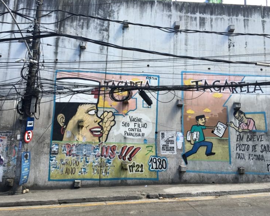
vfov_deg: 47.1
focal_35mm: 31
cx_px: 127
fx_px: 248
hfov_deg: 57.1
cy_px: 109
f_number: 2.2
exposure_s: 1/266
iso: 25
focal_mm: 4.15
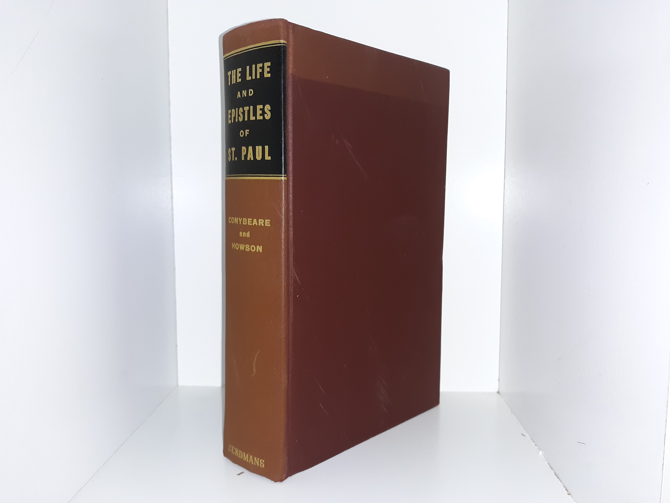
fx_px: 542
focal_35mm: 28
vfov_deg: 49.7
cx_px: 335
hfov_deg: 63.4
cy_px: 252
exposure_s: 1/120
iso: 80
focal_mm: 3.7
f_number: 1.7
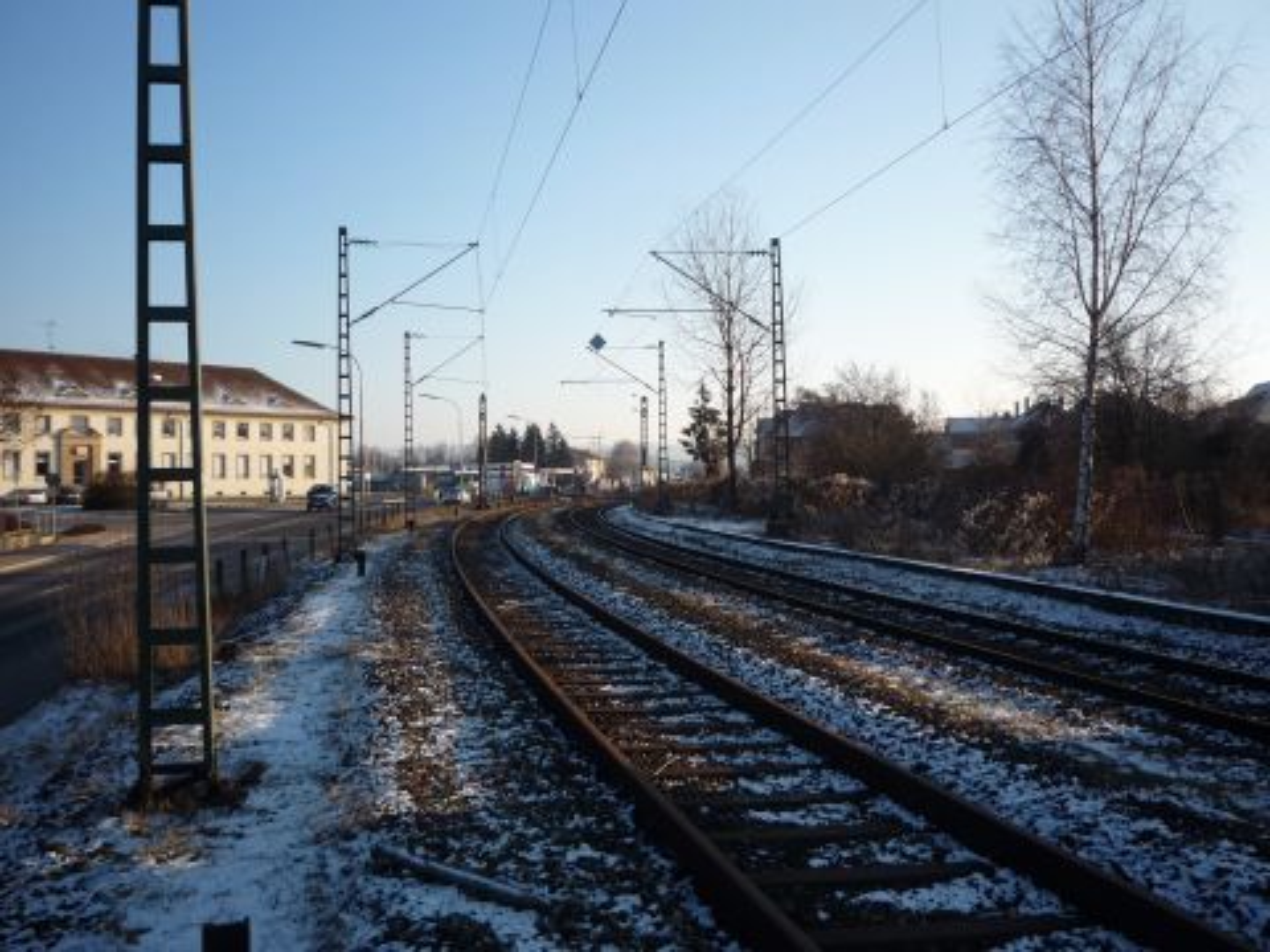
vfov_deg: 44.2
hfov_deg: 56.8
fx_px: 1174
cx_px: 635
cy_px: 476
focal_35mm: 32
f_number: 4
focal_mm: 5.2
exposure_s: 1/400
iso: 100
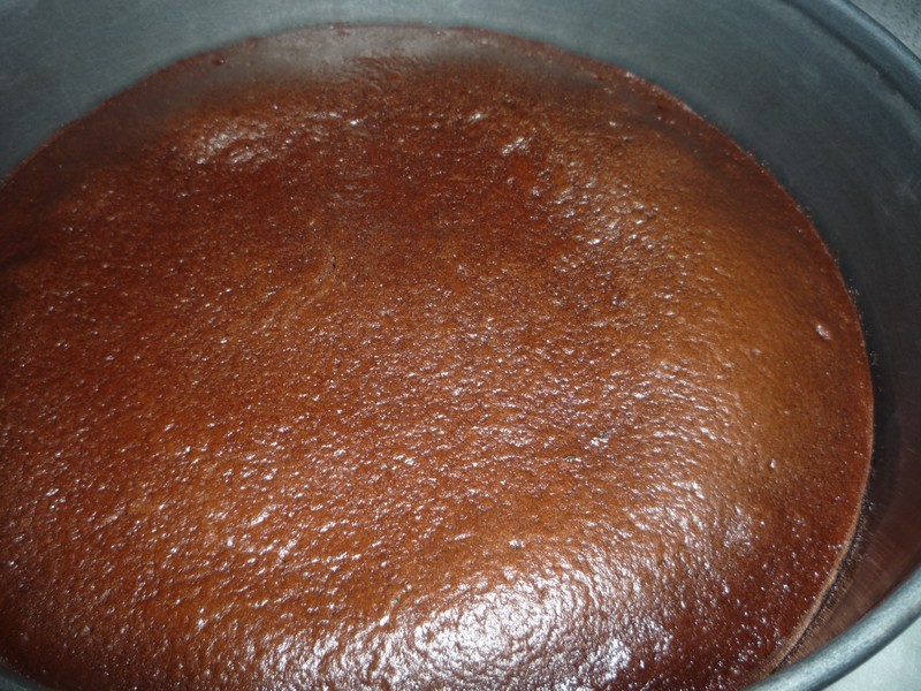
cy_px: 346
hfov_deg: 60.0
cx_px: 460
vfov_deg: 46.8
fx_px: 798
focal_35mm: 30
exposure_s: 1/30
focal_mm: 5.2
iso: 100
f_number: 4
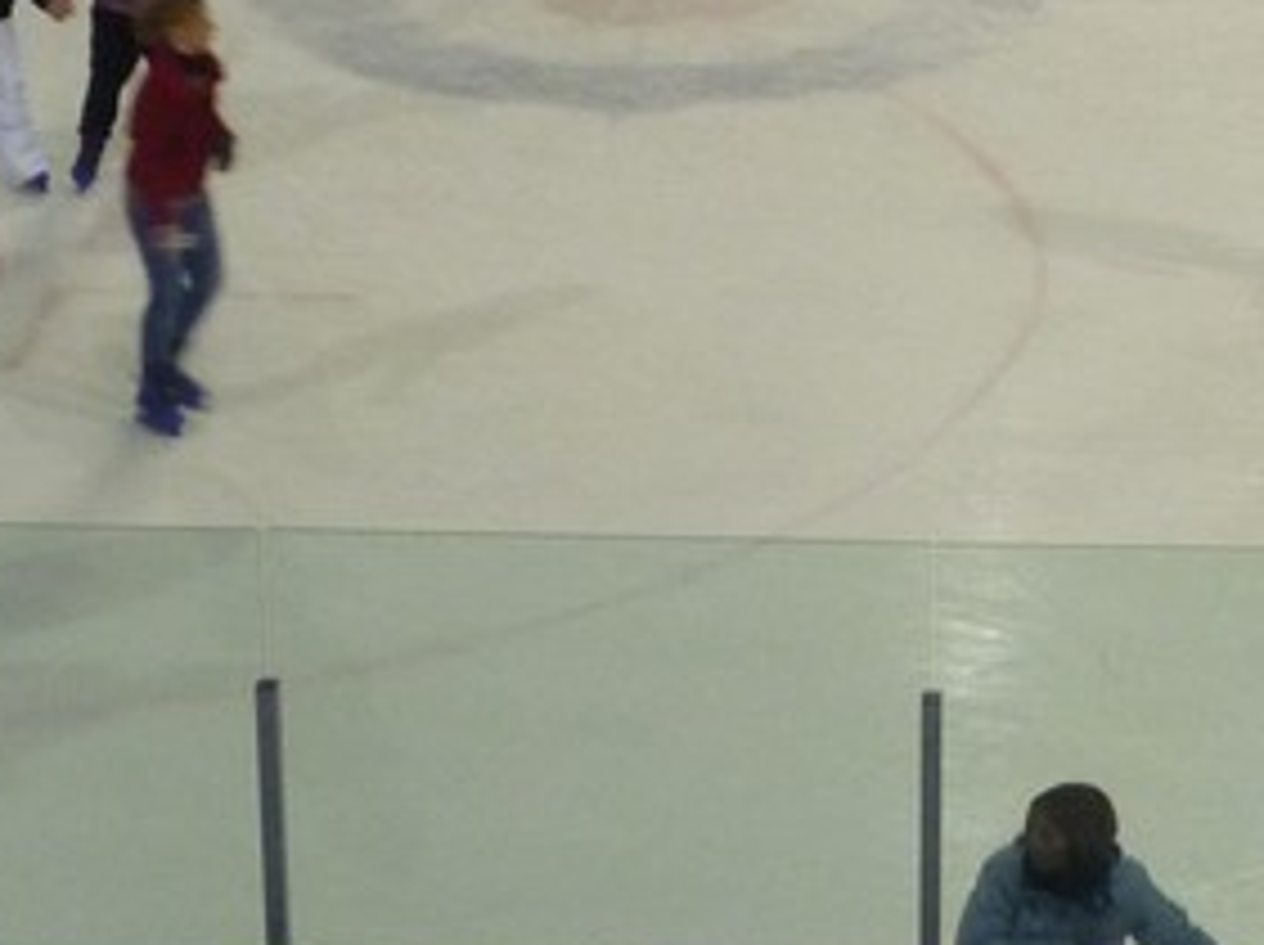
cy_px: 207
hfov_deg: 14.3
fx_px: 4923
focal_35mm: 135
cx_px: 1372
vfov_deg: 10.9
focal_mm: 6.5
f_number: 4
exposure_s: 1/30
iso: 320
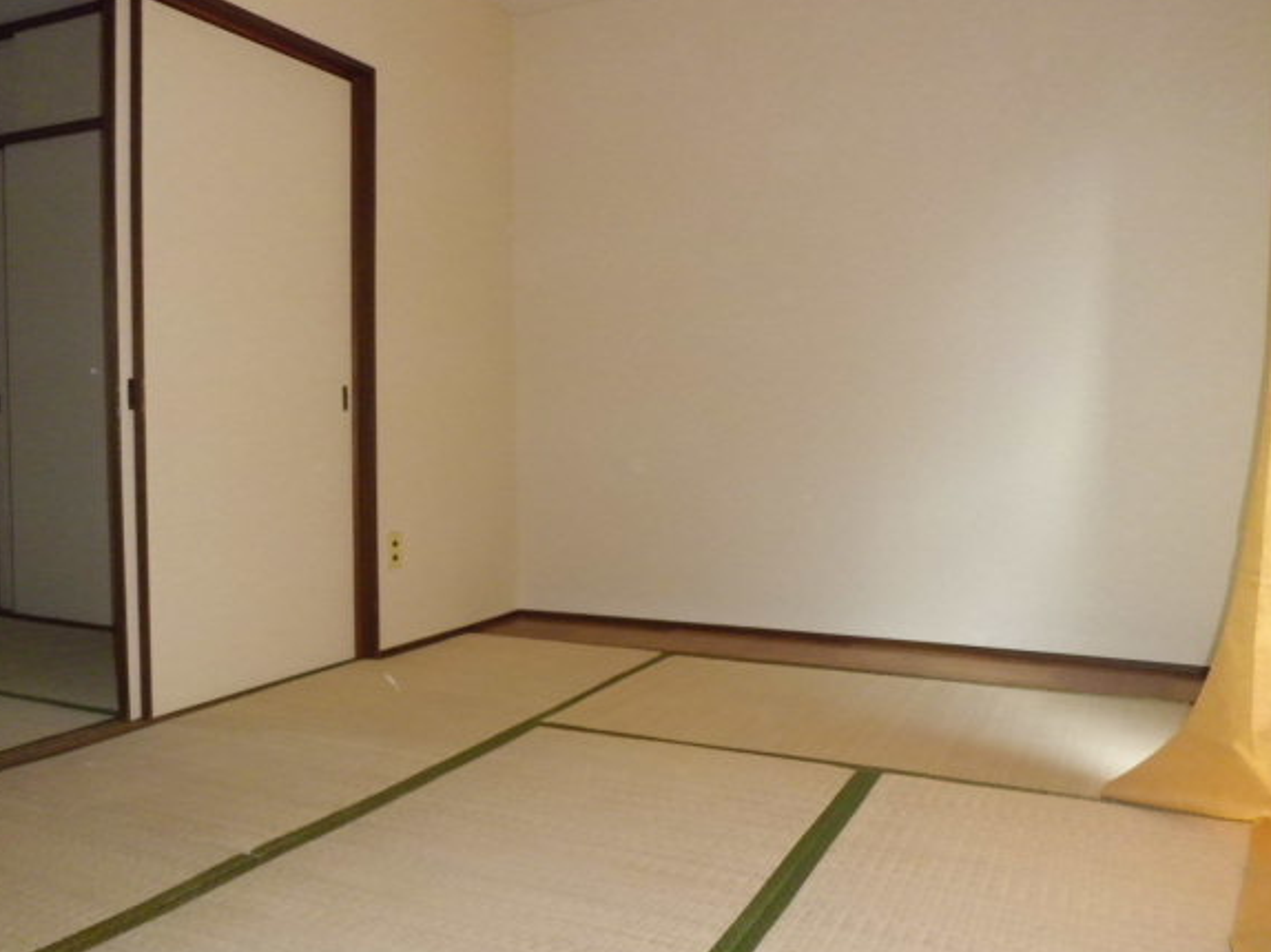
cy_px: 480
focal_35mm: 29
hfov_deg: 61.6
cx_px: 587
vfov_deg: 48.2
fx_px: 1064
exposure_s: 1/60
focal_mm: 4.7
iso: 200
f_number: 2.8
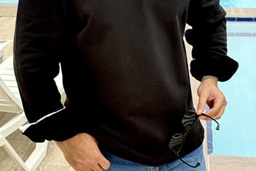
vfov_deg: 20.3
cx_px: 128
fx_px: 477
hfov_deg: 30.1
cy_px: 65
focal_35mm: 67
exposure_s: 1/611
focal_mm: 6.76
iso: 100
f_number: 1.78
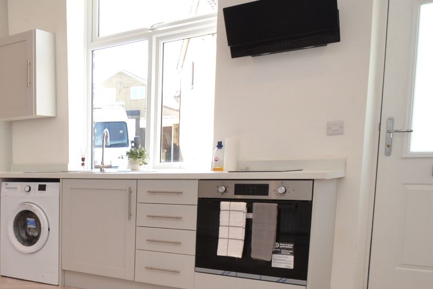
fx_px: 469
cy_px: 217
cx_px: -49
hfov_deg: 39.8
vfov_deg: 33.5
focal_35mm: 39
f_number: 5.6
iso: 400
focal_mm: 10
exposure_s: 1/125
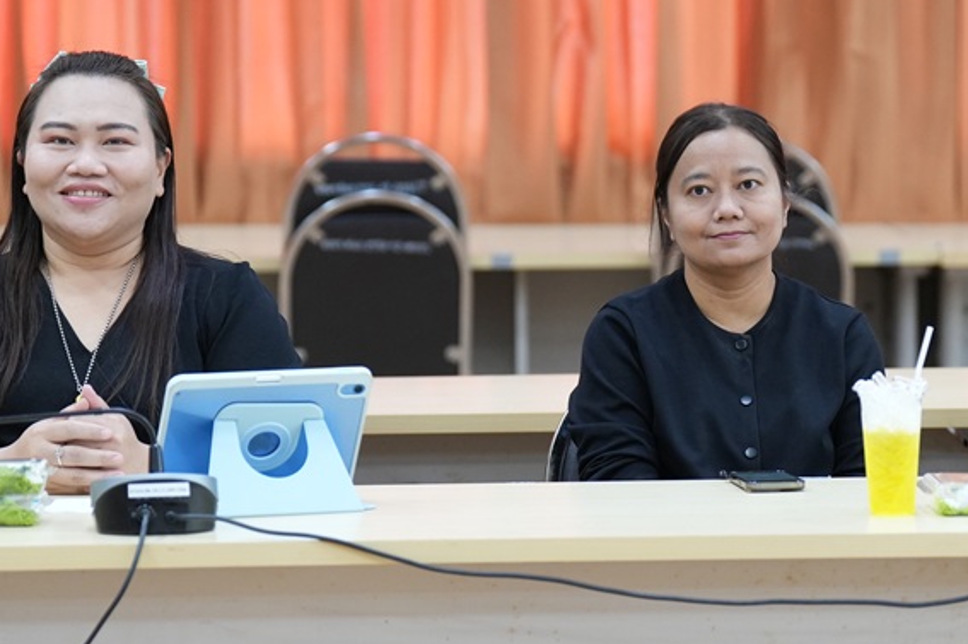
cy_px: 335
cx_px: 608
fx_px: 4836
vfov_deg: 7.6
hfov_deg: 11.4
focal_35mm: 180
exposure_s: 1/125
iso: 2500
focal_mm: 102
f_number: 2.8
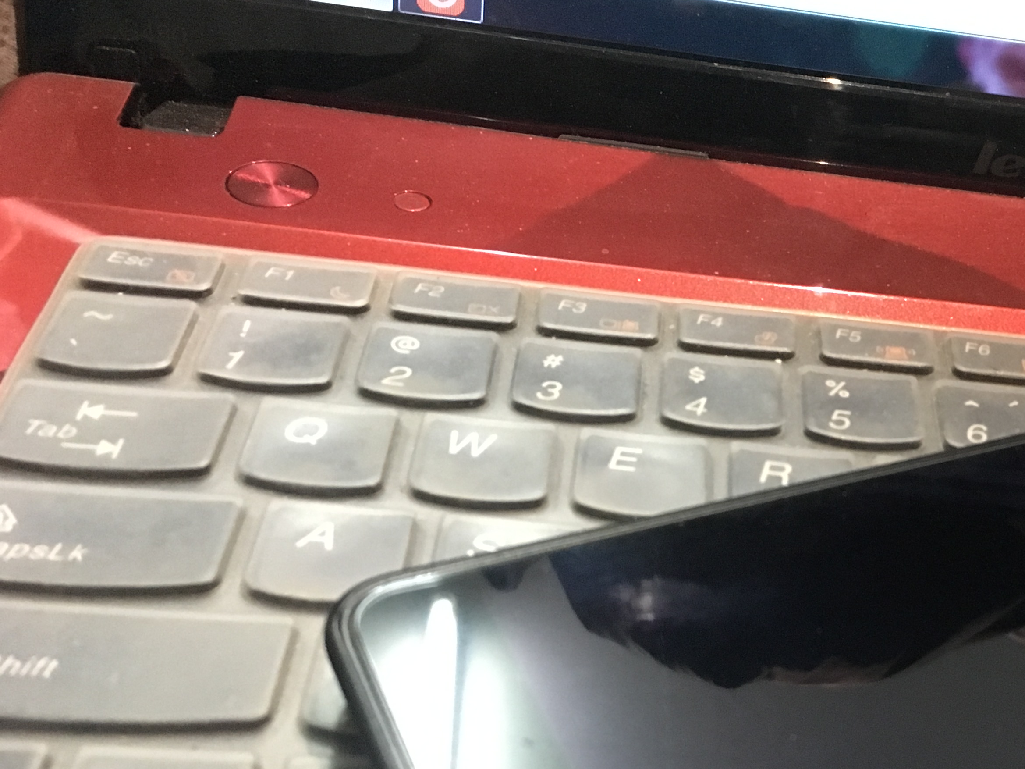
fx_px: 1480
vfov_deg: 28.5
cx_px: 862
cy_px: 609
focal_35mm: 50
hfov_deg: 36.5
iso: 640
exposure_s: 1/17
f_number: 2.2
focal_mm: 4.15
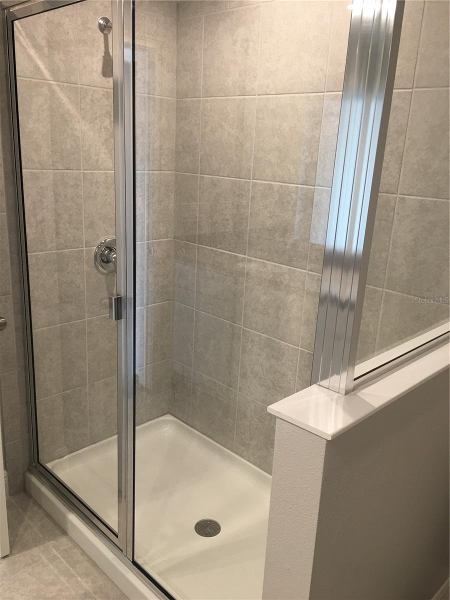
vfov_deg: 61.7
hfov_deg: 48.2
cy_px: 300
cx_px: 225
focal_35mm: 29
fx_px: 503
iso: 25
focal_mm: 4.15
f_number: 2.2
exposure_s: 1/15
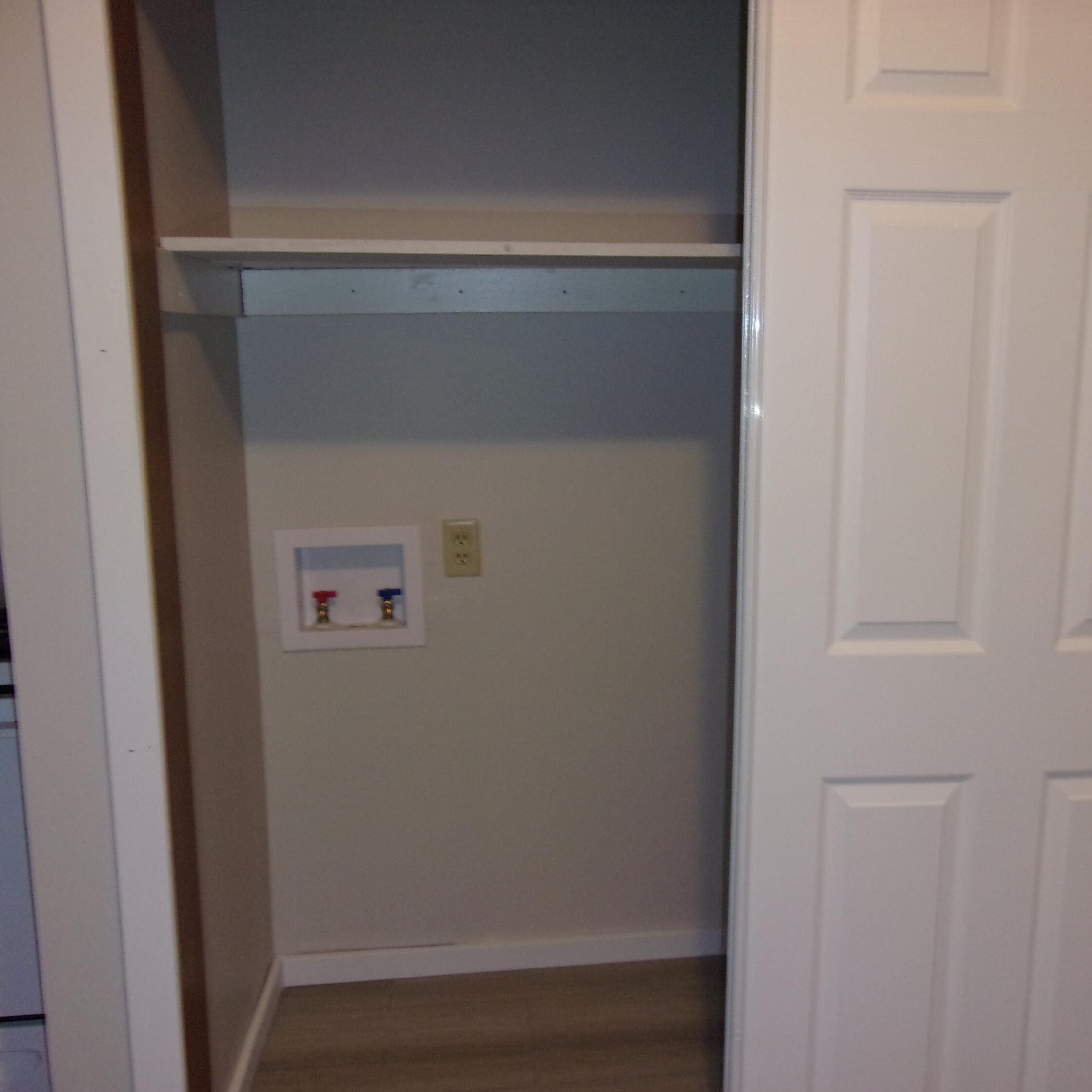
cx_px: 634
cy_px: 544
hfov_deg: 50.9
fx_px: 1142
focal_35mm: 32
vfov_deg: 51.1
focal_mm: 4.9
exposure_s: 1/34
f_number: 3
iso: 200
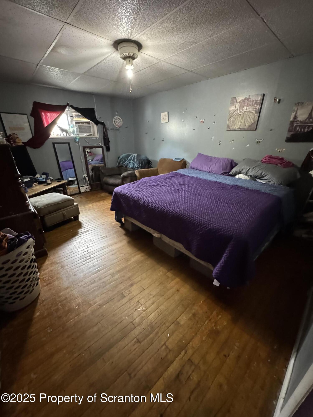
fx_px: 169
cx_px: 156
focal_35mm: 14
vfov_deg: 102.1
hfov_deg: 85.7
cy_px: 208
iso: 1600
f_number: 2.2
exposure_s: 1/40
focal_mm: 2.22
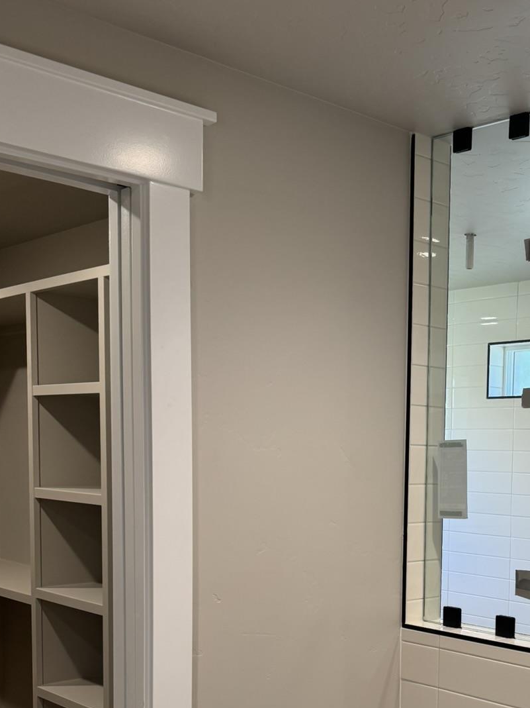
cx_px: 466
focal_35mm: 46
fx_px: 940
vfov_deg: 40.1
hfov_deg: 30.3
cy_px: 535
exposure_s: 1/120
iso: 125
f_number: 1.78
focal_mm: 6.76
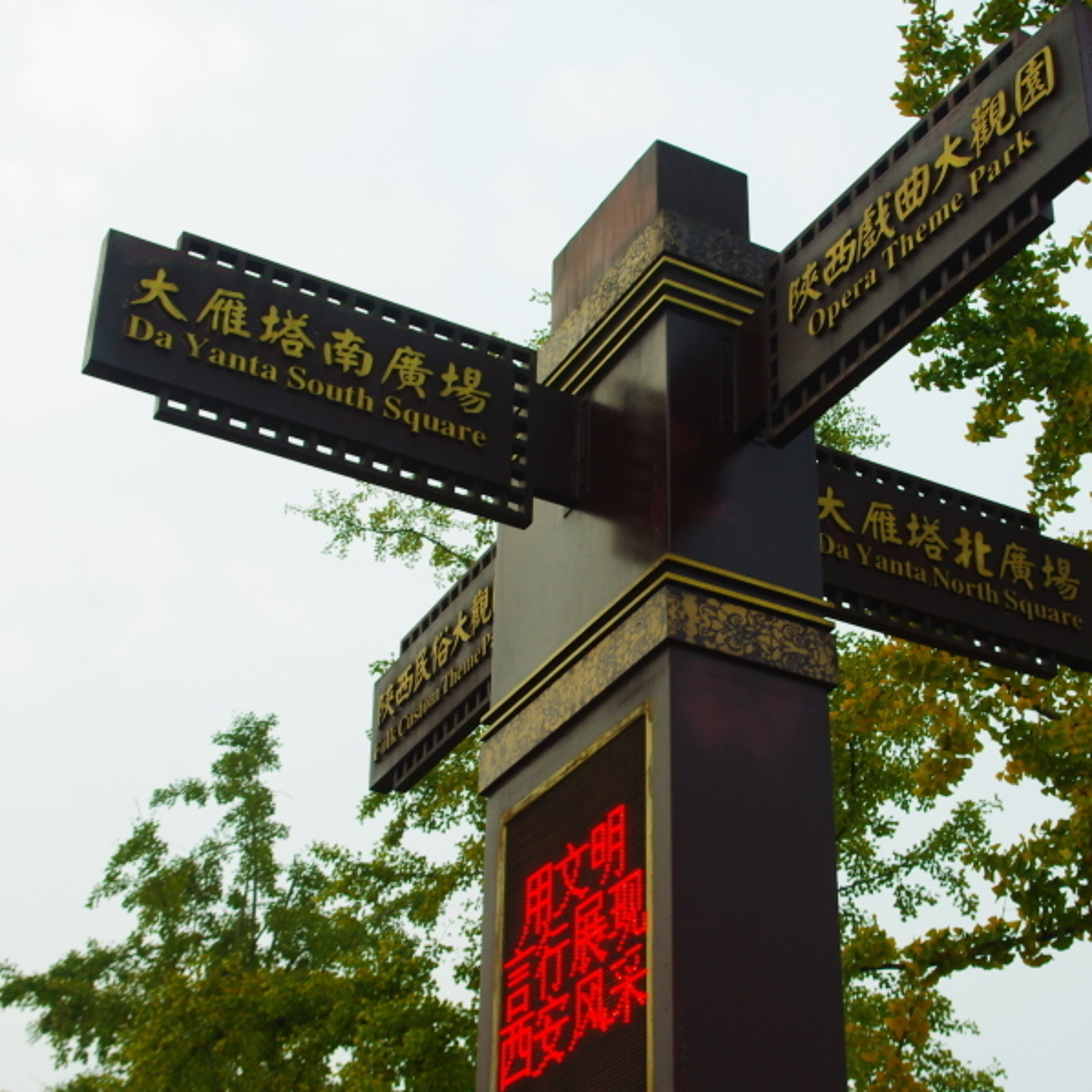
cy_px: 551
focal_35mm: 61
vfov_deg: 28.2
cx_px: 639
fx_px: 2177
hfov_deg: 28.1
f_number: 8
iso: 200
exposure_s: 1/20
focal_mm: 28.13
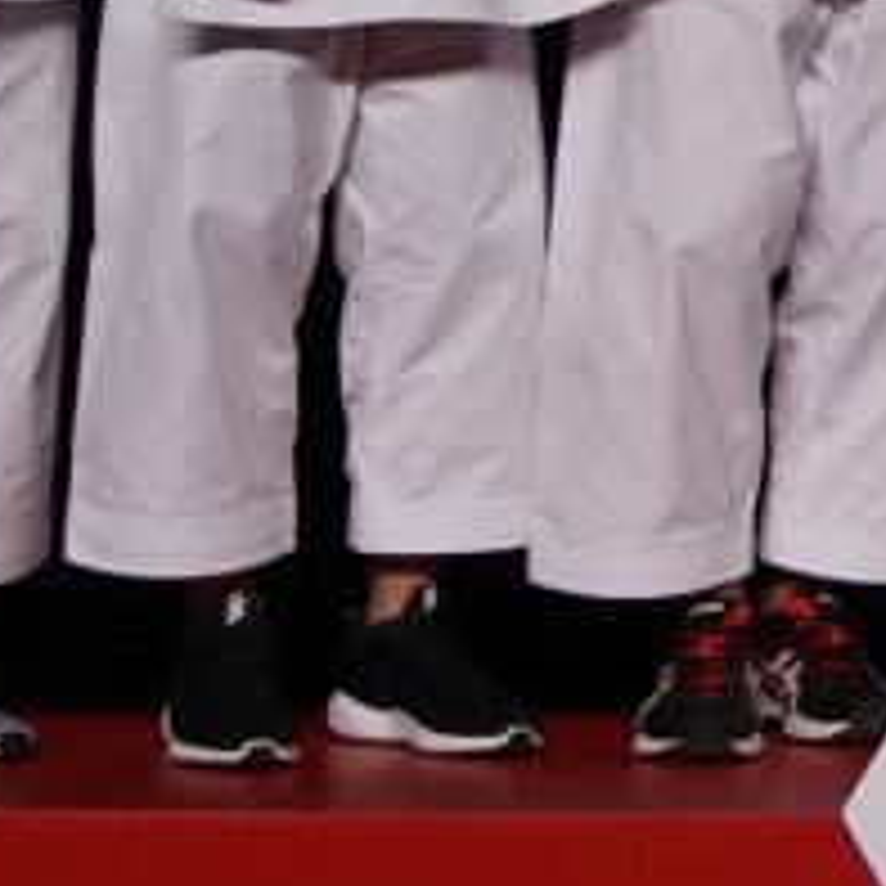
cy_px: -634
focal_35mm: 248
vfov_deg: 6.9
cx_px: 1965
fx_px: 7181
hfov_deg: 6.8
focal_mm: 32
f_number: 2.8
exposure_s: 1/250
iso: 1000
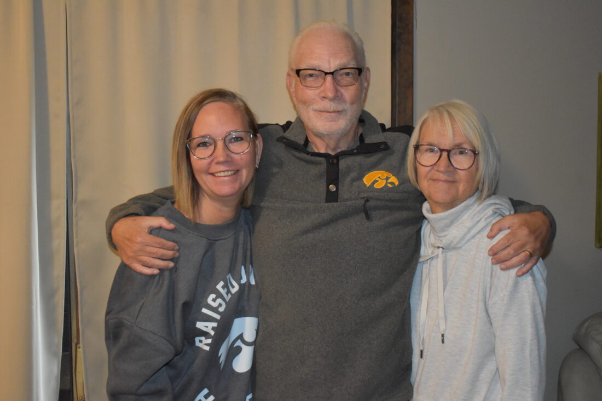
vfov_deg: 26.5
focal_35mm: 51
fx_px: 853
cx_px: 301
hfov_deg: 38.9
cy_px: 200
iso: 3200
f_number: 4.5
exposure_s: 1/60
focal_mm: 34
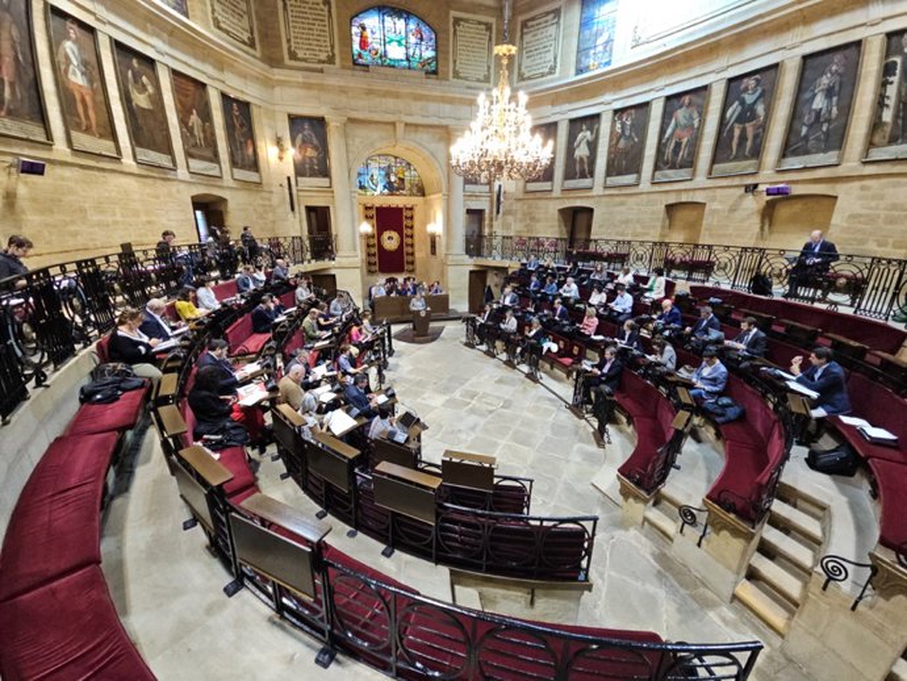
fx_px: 341
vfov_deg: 90.0
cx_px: 454
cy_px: 340
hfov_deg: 106.2
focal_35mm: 13
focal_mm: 2.2
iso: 250
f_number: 2.2
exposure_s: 1/50
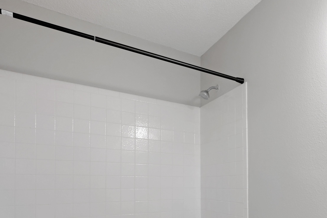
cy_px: 186
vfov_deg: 43.3
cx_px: 255
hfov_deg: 61.0
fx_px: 254
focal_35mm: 28
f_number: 8
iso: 1250
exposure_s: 1/6
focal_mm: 14
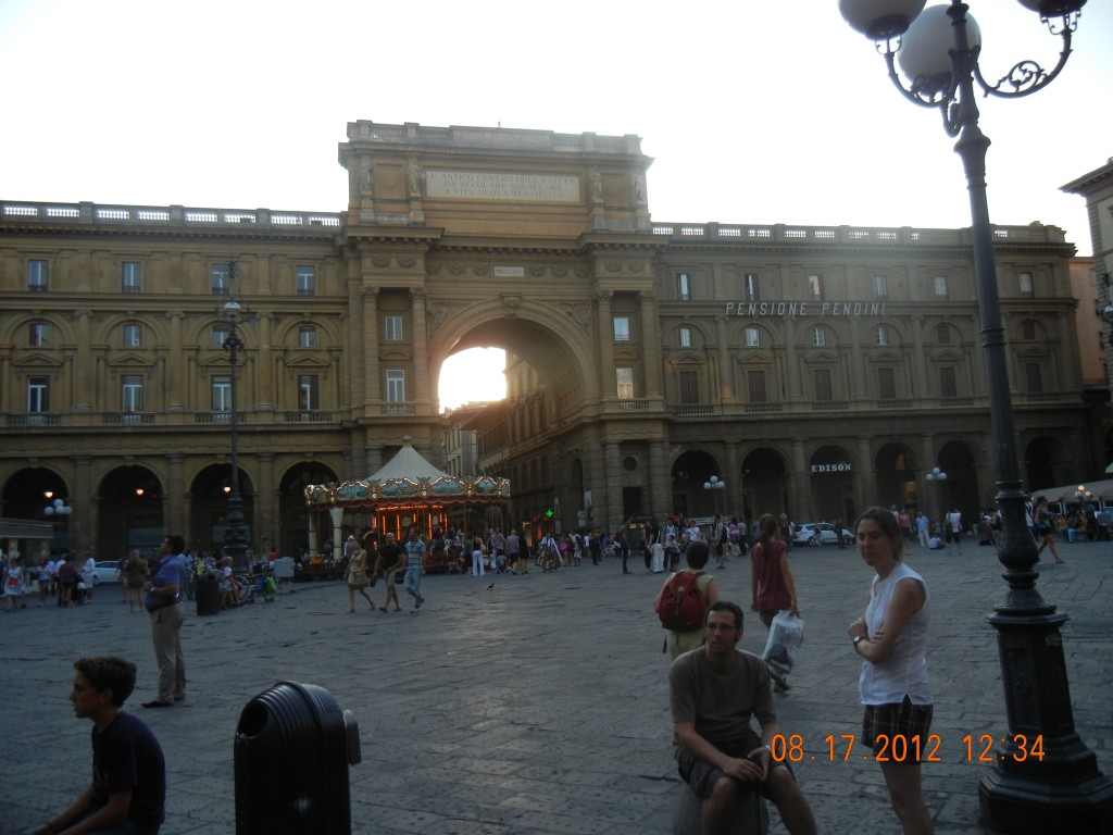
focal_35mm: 30
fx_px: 965
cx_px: 556
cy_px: 418
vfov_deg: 46.8
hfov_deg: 60.0
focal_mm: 5.4
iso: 160
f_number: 3.5
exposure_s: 1/274
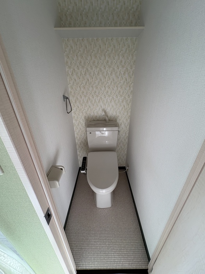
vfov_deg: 102.1
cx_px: 102
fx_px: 111
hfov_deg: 85.7
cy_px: 137
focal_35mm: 14
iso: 64
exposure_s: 1/120
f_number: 2.2
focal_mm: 2.22
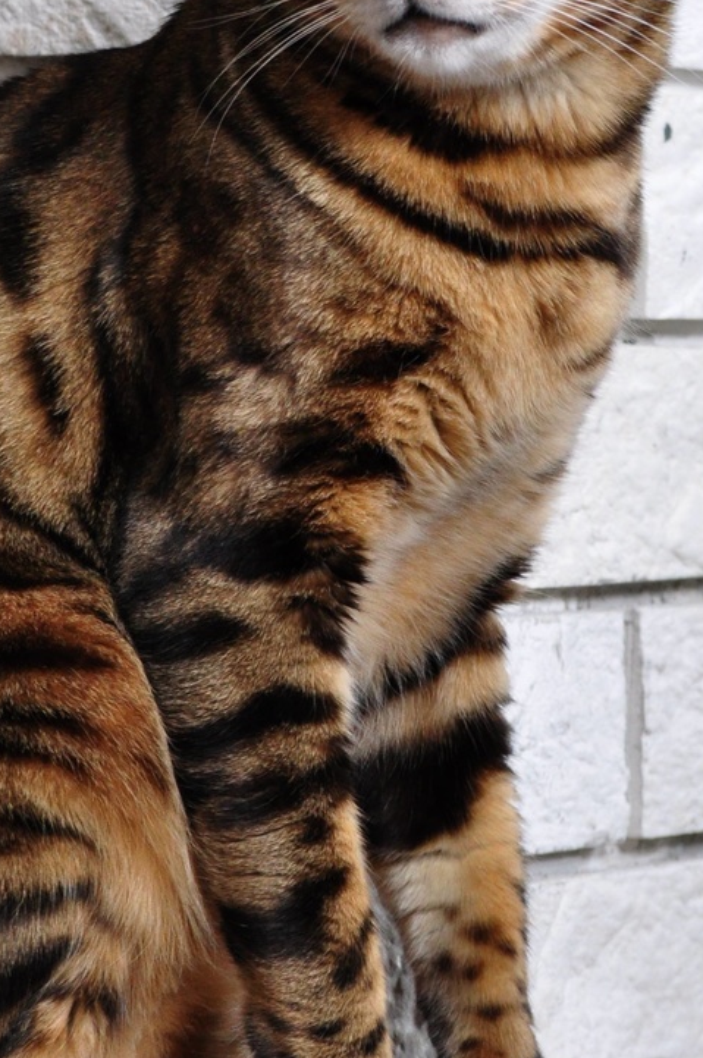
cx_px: 301
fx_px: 5989
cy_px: 269
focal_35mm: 204
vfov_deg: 10.1
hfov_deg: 6.7
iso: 1250
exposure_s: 1/30
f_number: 5.6
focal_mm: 70
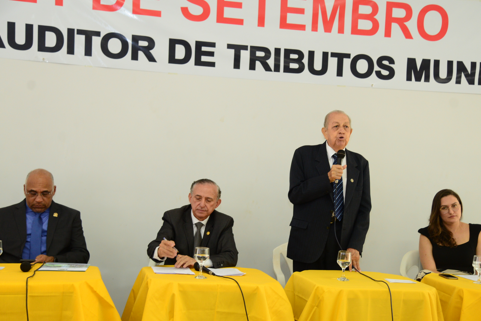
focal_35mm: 58
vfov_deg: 23.4
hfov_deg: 34.4
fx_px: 775
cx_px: 269
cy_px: 179
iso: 1600
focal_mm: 50
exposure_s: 1/125
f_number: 4
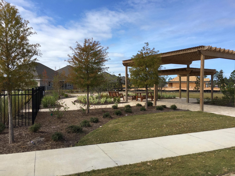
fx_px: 197
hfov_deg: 61.7
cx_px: 118
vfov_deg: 48.2
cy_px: 88
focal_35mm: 29
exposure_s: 1/1261
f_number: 2.2
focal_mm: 4.15
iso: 25
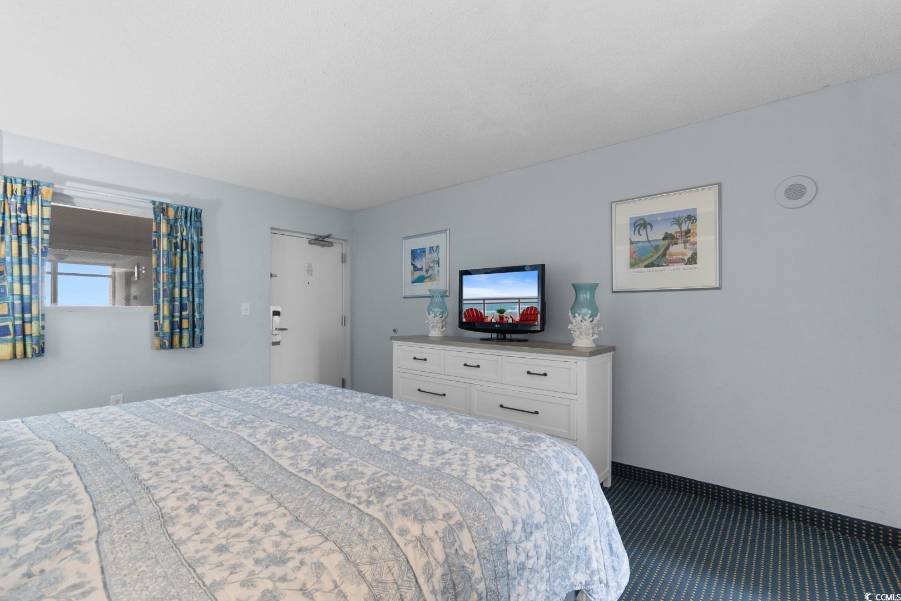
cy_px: 300
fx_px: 375
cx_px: 450
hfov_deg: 100.4
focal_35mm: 15
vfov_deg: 77.3
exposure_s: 5
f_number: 4.5
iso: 100
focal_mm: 10
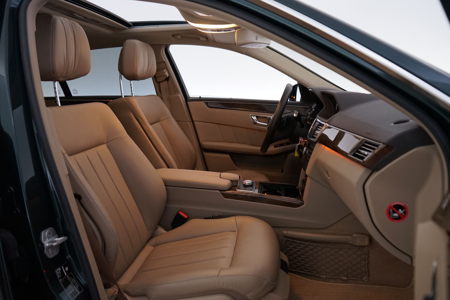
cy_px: 150
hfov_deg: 65.5
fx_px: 350
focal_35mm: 28
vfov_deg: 46.4
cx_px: 225
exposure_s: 1/80
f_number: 4
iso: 2000
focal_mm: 28
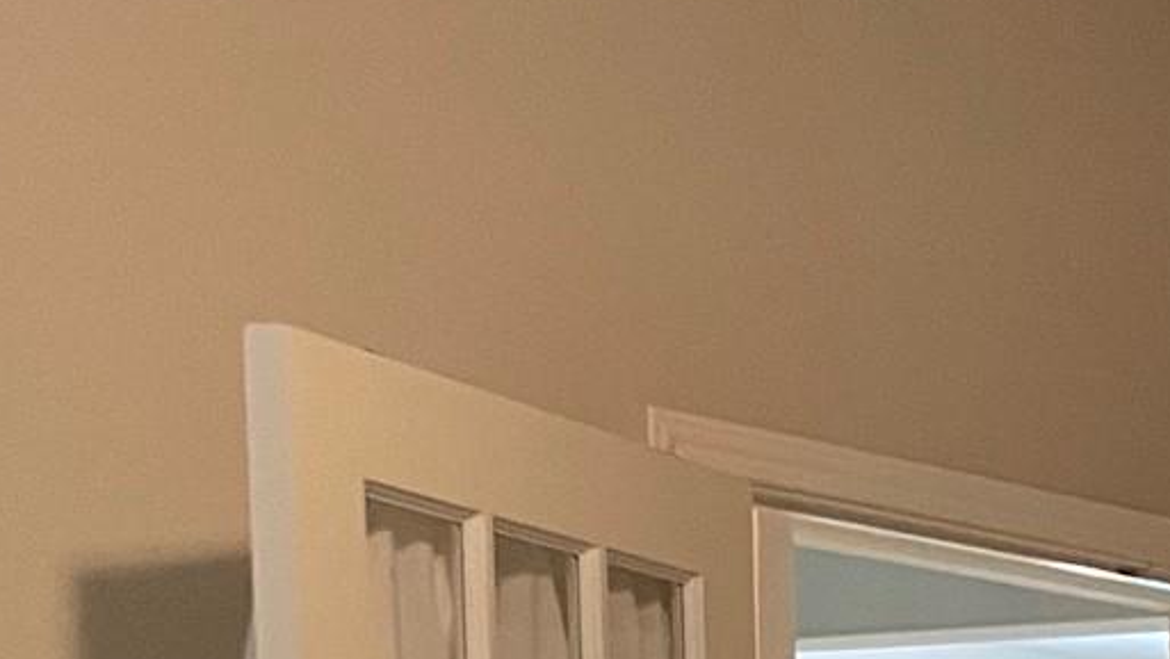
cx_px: 2007
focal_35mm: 113
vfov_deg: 9.6
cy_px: 1535
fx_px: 3507
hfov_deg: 16.4
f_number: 1.6
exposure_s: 1/60
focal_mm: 4.2
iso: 320
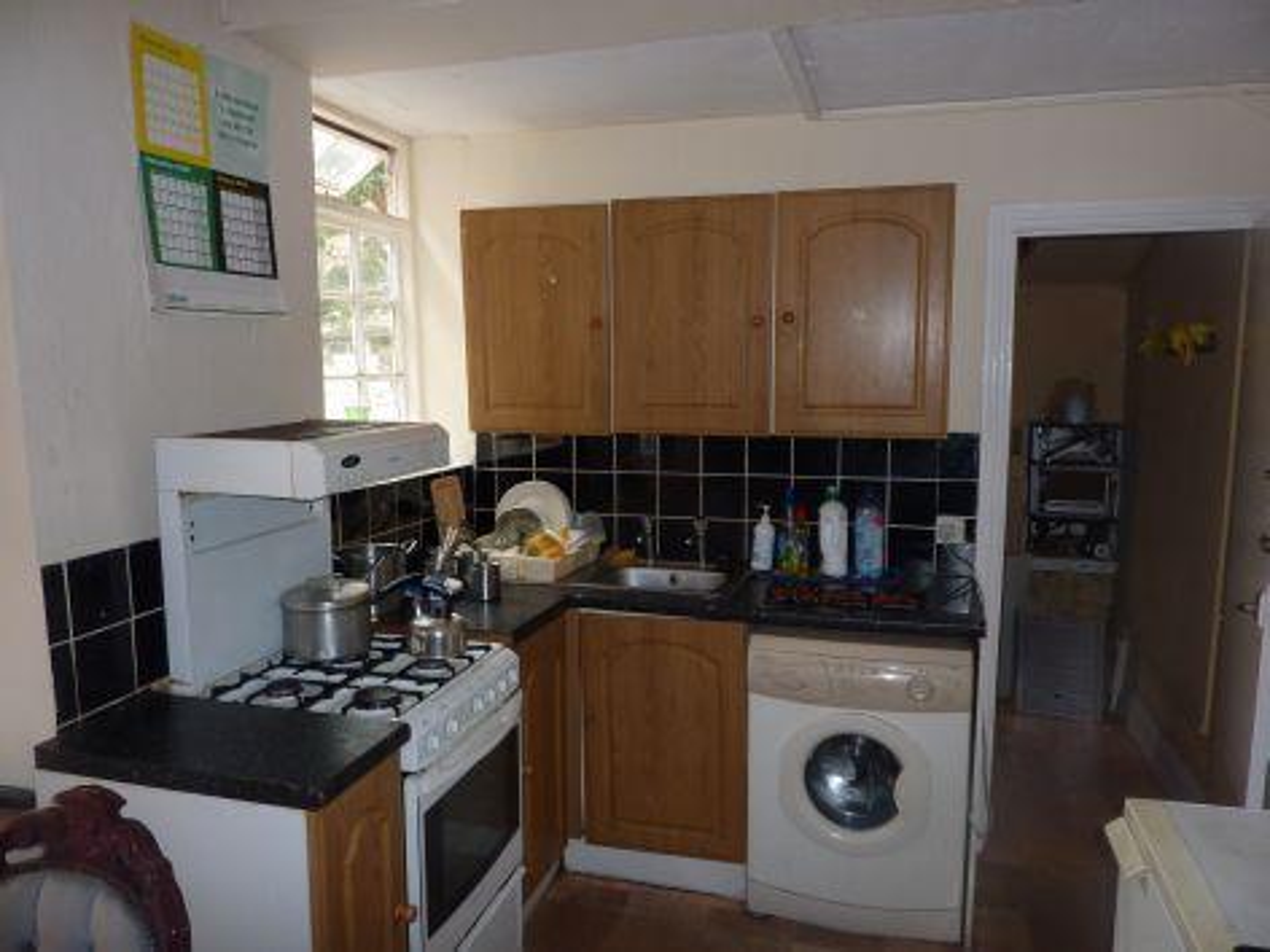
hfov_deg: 69.4
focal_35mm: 25
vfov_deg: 54.9
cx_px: 635
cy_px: 476
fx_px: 917
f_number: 3.3
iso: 100
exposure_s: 1/30
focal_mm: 4.1
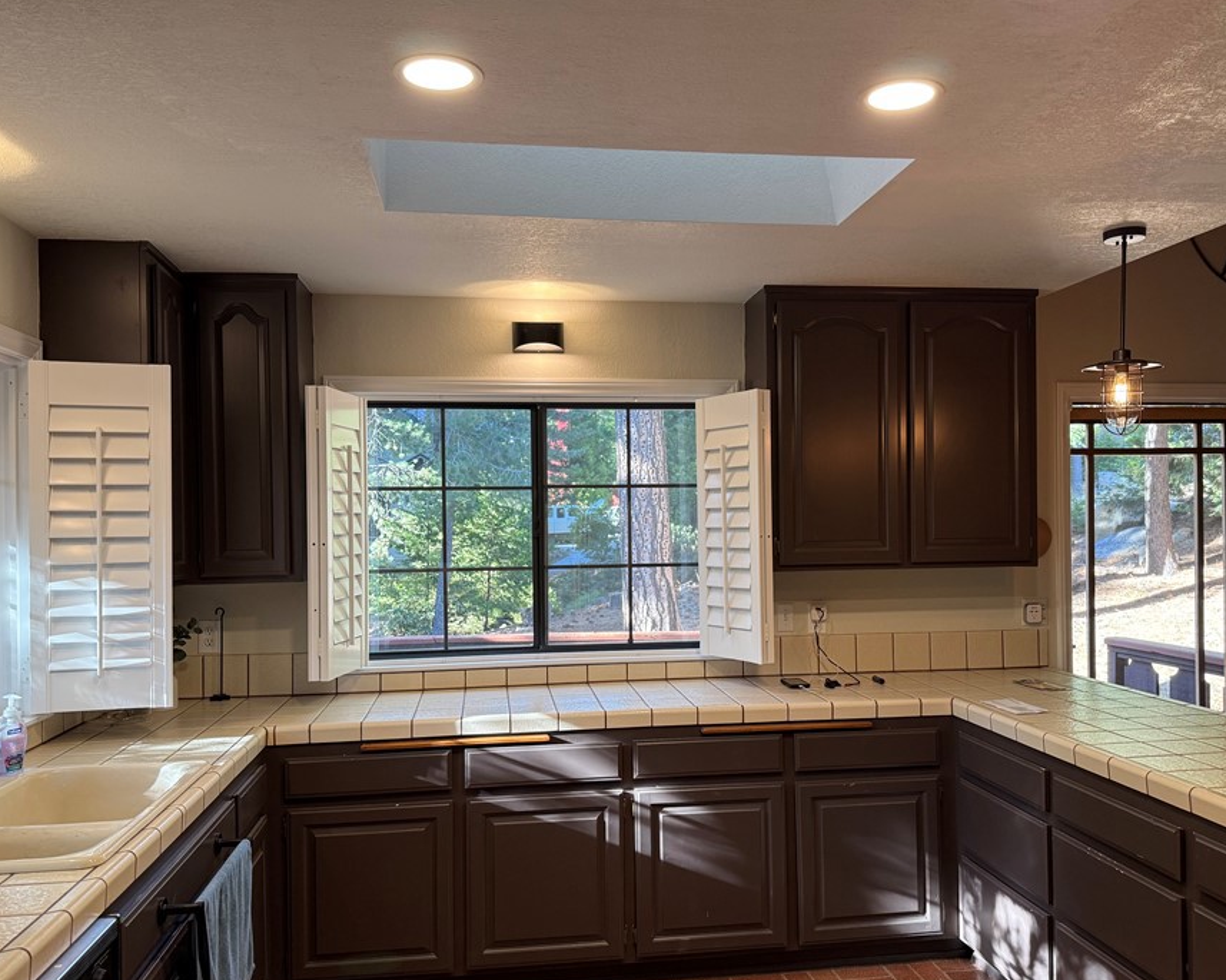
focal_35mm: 28
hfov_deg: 62.2
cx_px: 635
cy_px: 516
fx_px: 1016
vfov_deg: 51.5
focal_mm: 6.76
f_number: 1.78
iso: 200
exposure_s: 1/120
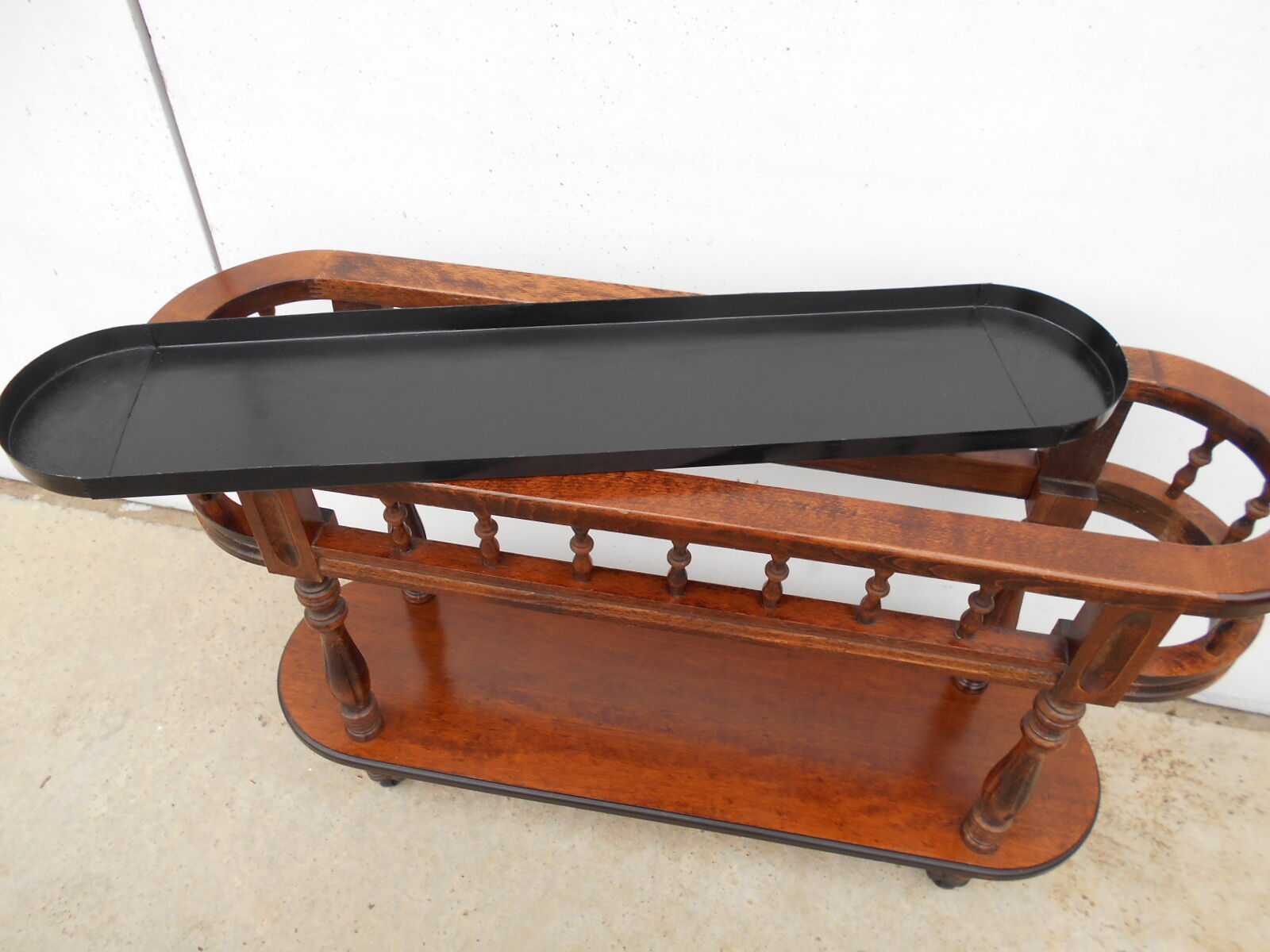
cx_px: 635
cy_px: 476
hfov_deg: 67.3
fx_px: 954
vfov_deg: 53.1
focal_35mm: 26
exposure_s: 1/80
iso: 80
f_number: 3.2
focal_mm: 4.6
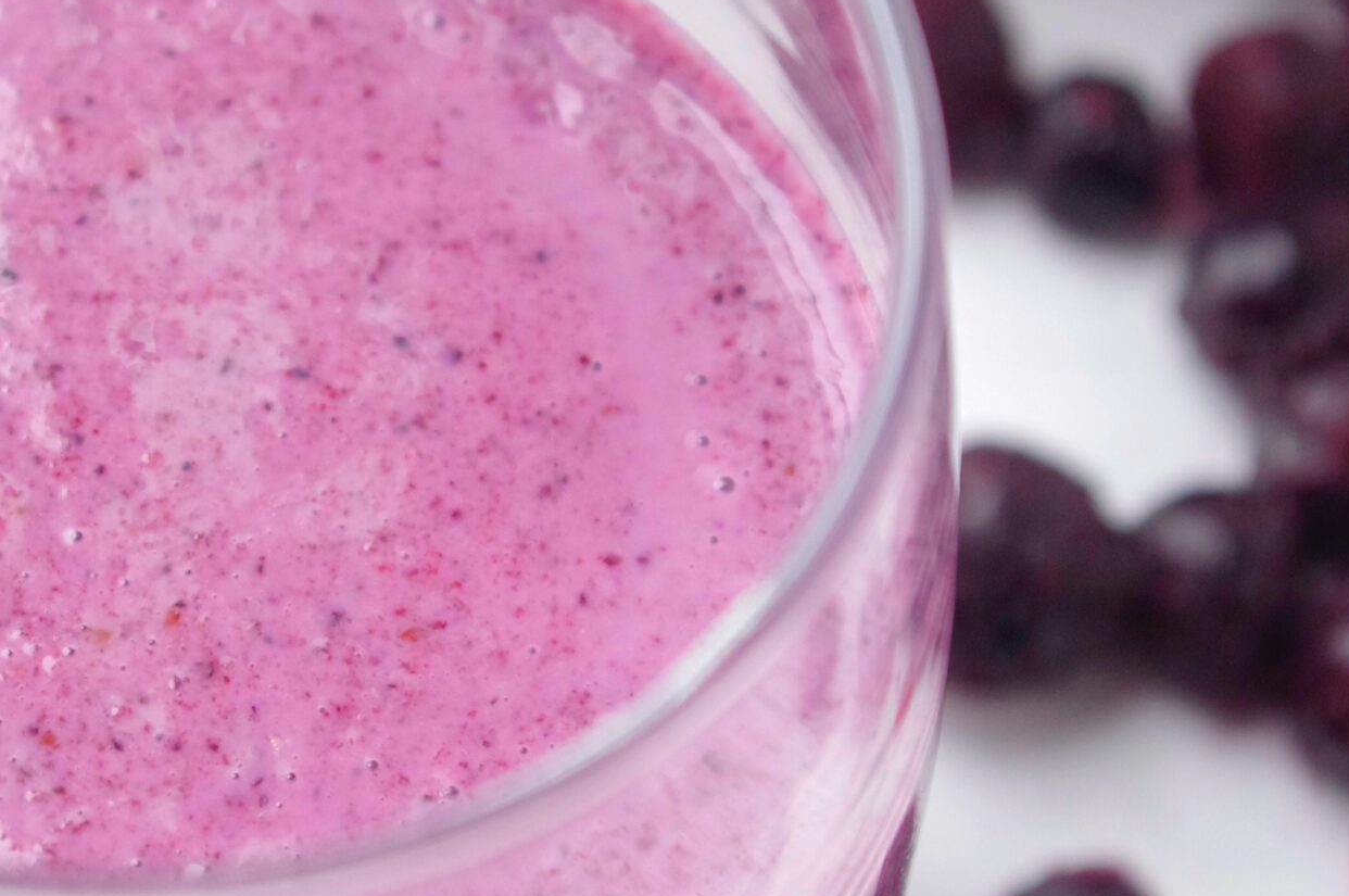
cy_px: 468
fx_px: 3780
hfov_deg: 20.2
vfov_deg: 13.5
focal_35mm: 101
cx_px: 434
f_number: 5.6
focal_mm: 32.5
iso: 800
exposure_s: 1/160
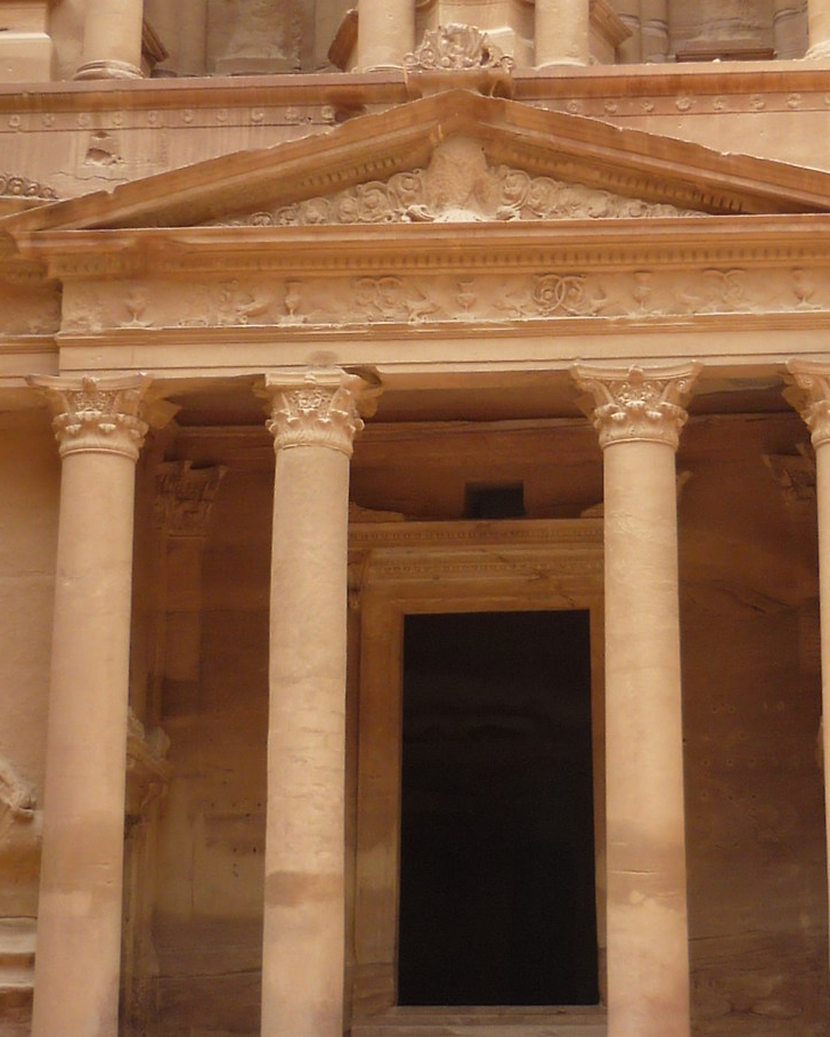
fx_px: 2608
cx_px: 527
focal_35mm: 85
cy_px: 313
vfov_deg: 22.3
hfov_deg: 18.0
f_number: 2.8
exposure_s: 1/400
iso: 100
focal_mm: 5.5
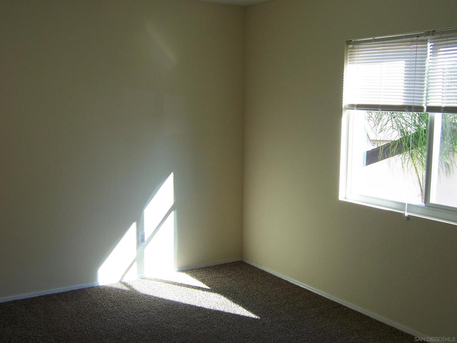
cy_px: 172
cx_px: 228
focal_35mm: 40
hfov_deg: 46.8
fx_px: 528
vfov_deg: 36.0
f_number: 3.4
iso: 80
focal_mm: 6.7
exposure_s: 1/60
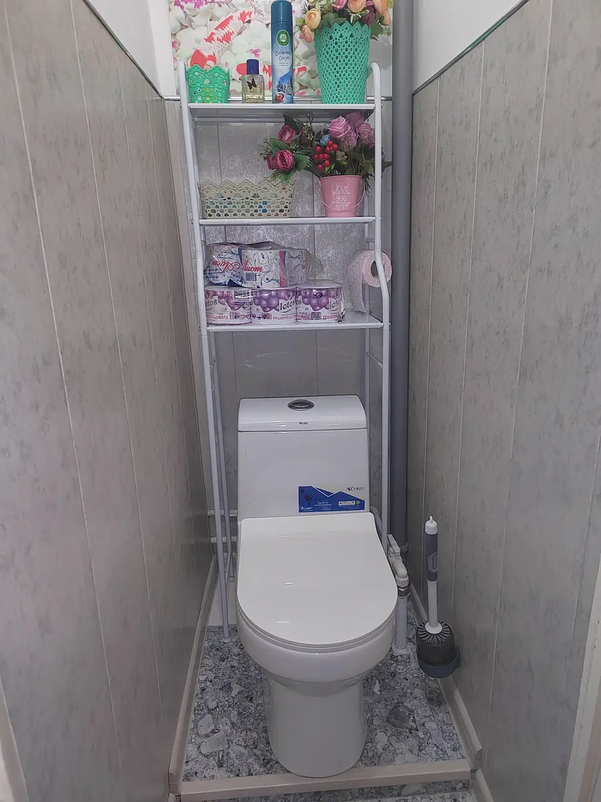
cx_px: 300
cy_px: 401
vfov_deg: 73.9
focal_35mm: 23
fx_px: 532
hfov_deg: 58.9
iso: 1463
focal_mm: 5.52
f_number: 1.9
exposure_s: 1/100
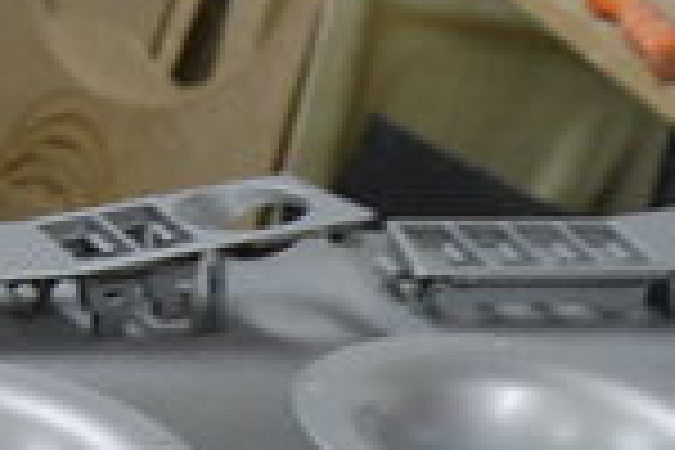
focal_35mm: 204
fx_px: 3825
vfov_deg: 6.7
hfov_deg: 10.0
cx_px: 675
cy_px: 634
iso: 800
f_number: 4.5
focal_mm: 32
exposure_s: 1/15
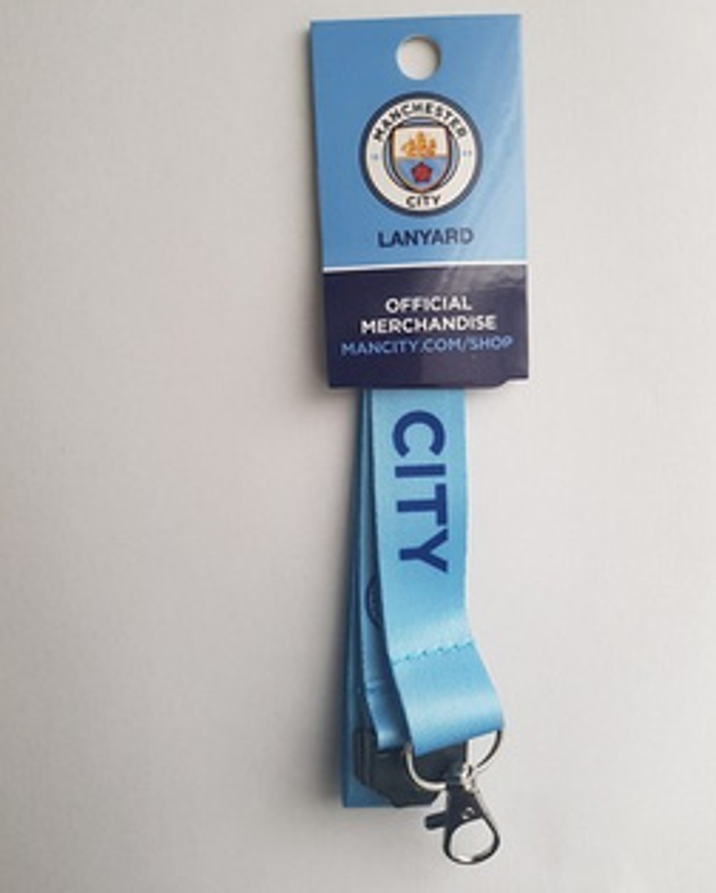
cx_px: 367
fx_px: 740
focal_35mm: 28
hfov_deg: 51.6
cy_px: 414
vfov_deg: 62.1
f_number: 1.7
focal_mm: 4.2
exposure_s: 1/60
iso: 160
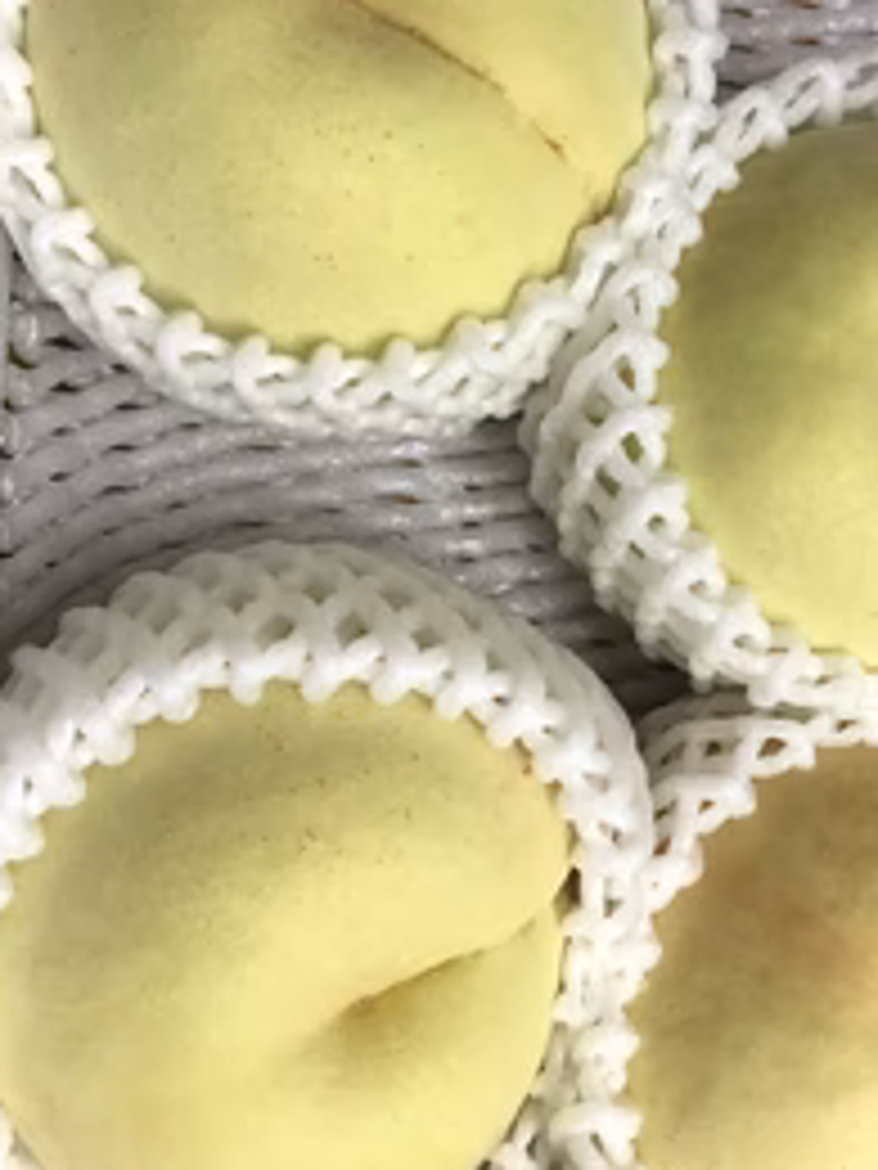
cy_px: 513
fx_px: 1454
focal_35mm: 43
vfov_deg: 43.8
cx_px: 635
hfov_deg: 33.1
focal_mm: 3.99
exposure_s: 1/30
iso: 25
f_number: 1.8
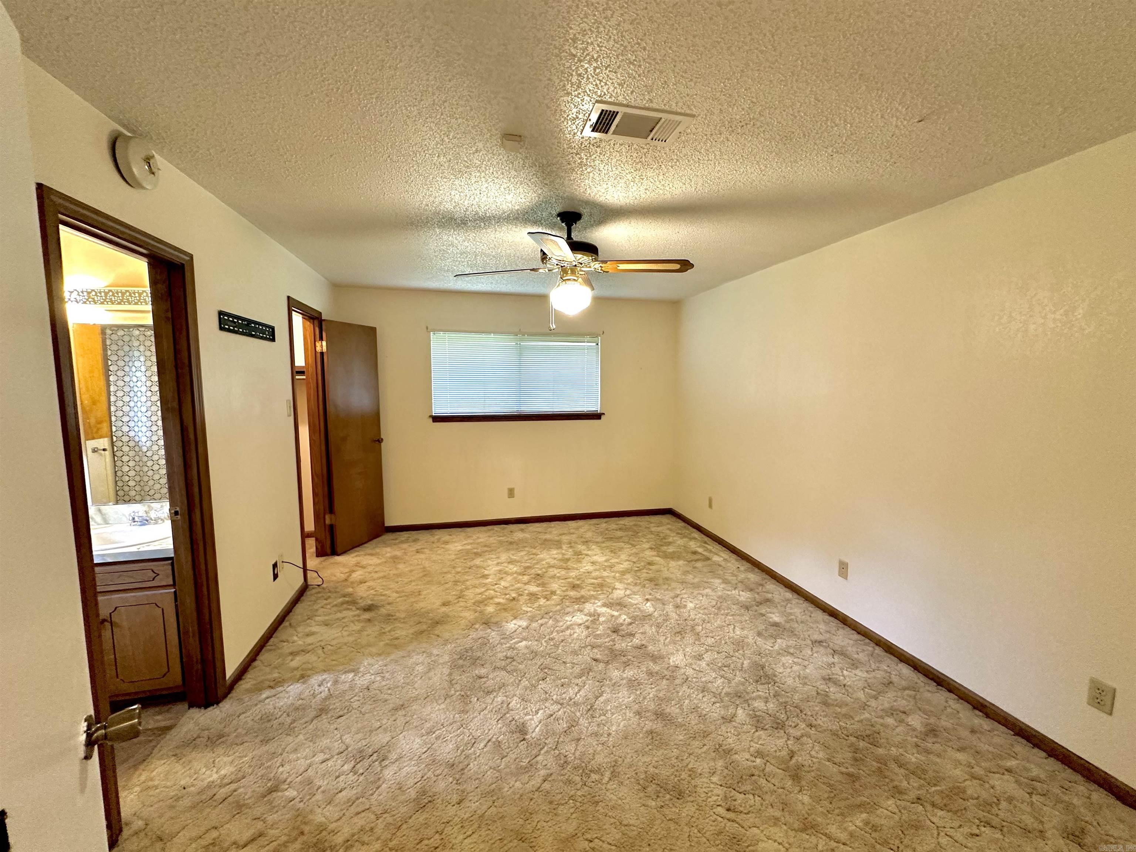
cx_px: 568
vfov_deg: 85.7
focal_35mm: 14
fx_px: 459
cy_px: 426
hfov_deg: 102.1
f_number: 2.2
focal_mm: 2.22
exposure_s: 1/60
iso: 400
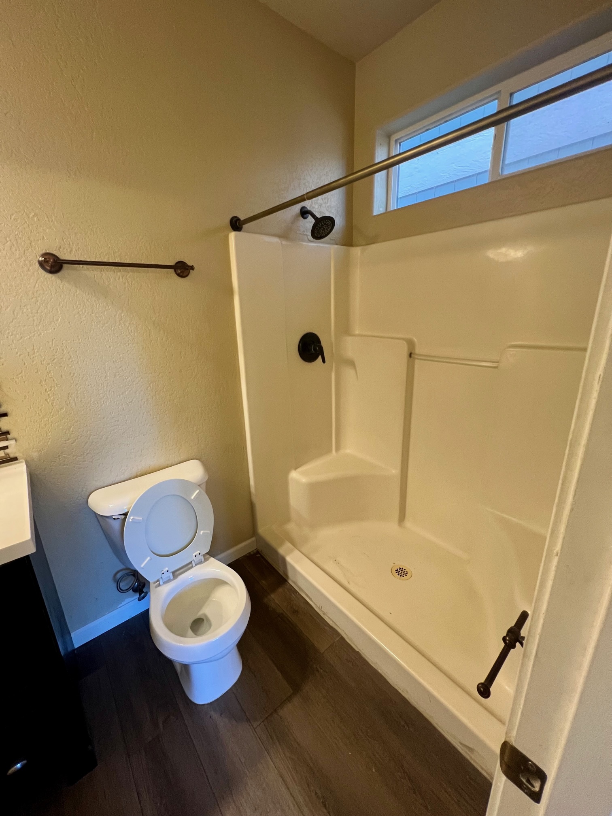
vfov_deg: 106.2
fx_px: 306
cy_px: 408
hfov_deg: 89.9
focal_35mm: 13
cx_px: 306
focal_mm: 1.57
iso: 200
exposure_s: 1/60
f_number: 1.8
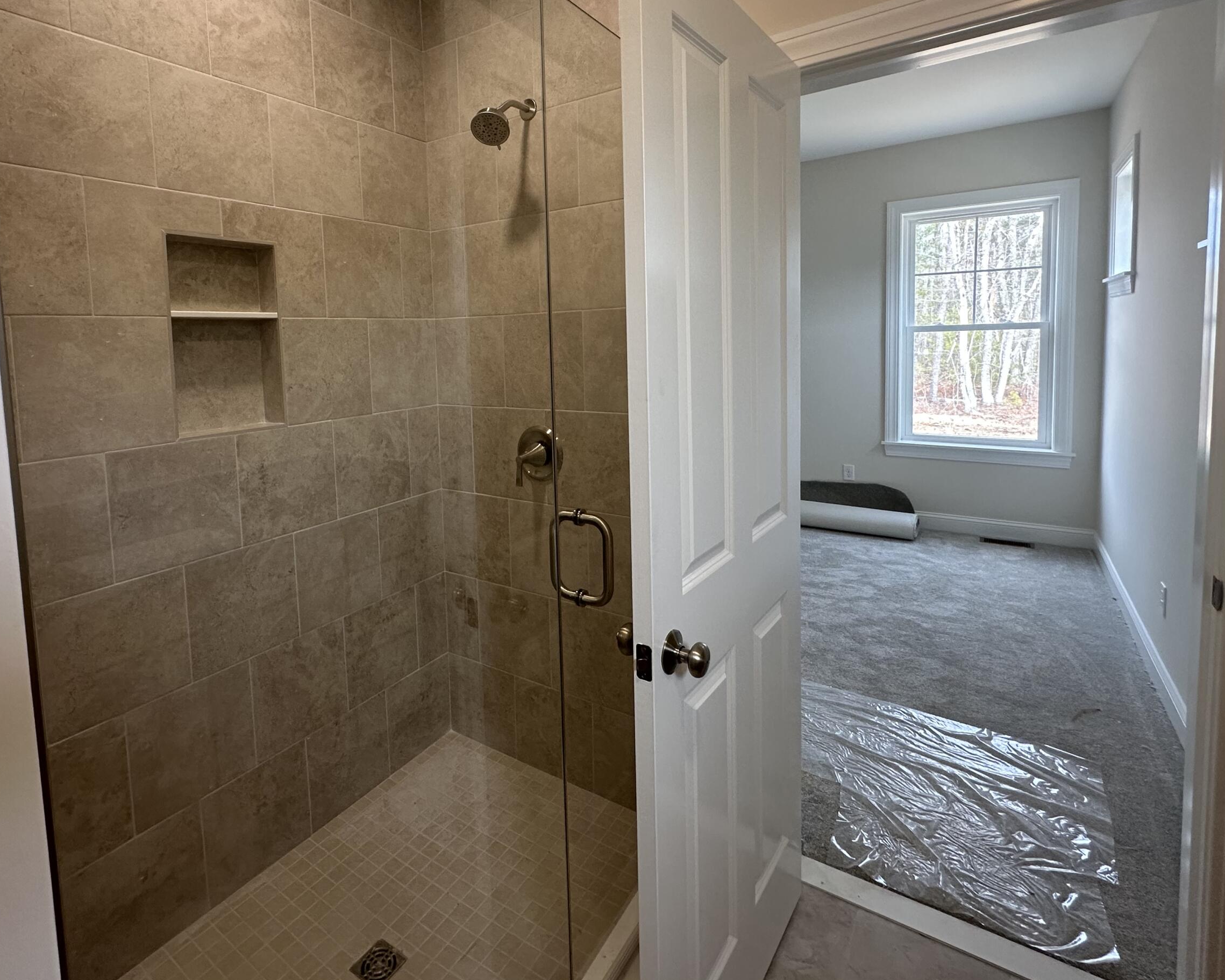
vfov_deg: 72.9
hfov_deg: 85.9
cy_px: 387
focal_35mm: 18
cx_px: 532
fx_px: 653
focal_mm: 2.22
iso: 200
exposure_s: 1/120
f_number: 2.2
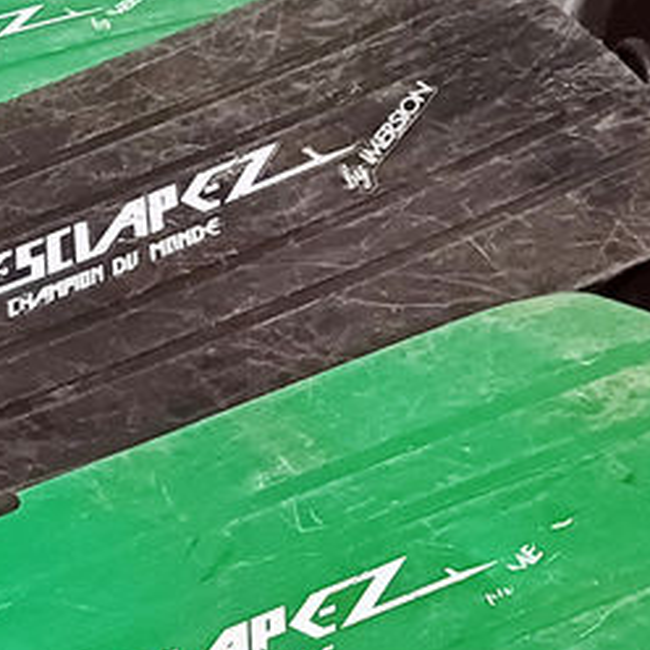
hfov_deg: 17.6
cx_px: -317
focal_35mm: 89
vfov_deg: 18.8
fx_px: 1891
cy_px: 708
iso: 1250
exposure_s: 1/20
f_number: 1.8
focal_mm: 4.65
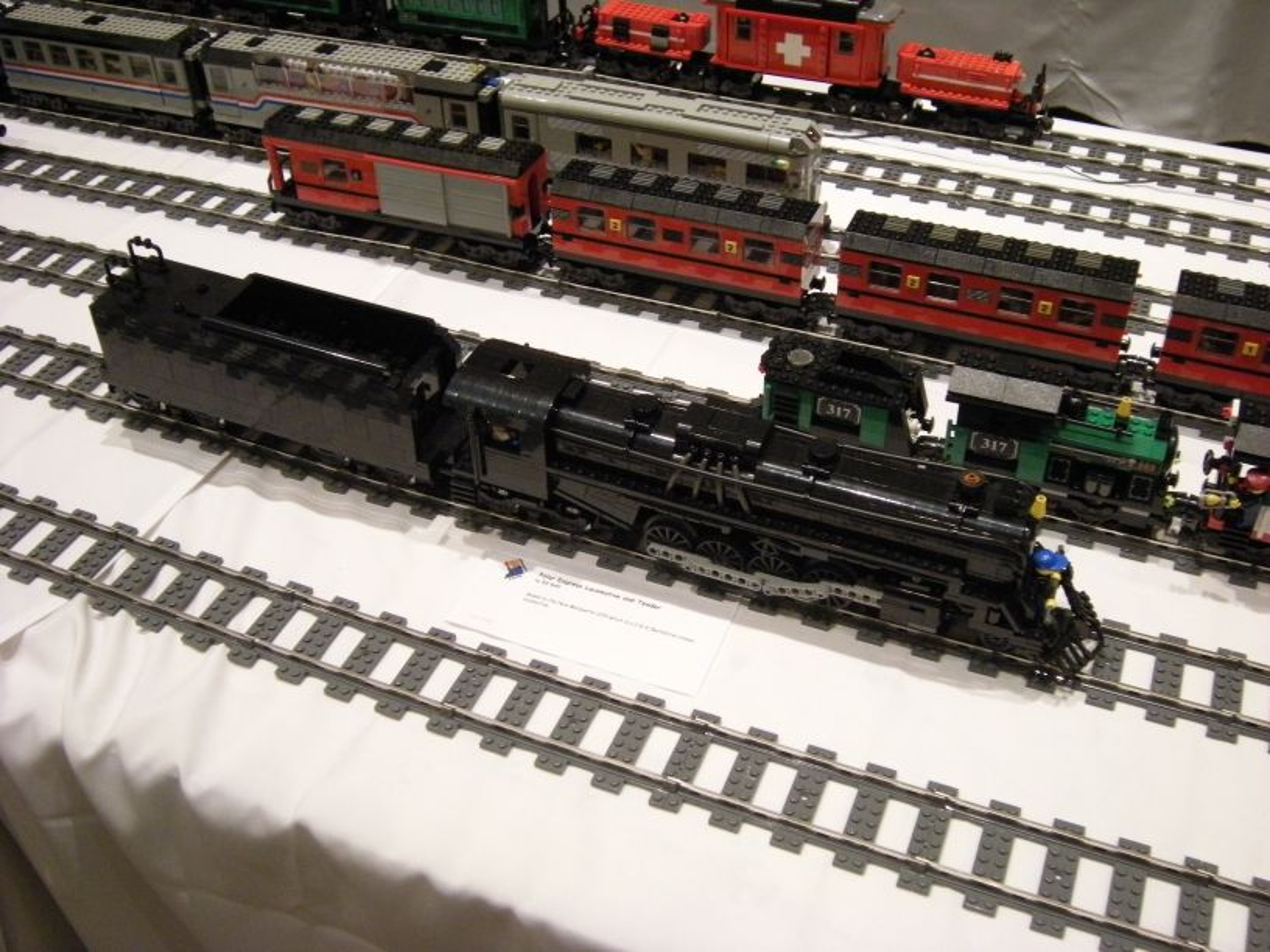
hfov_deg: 49.0
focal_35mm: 38
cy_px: 476
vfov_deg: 37.7
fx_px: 1394
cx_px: 635
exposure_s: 1/41.4
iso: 400
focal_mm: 6.3
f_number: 3.2
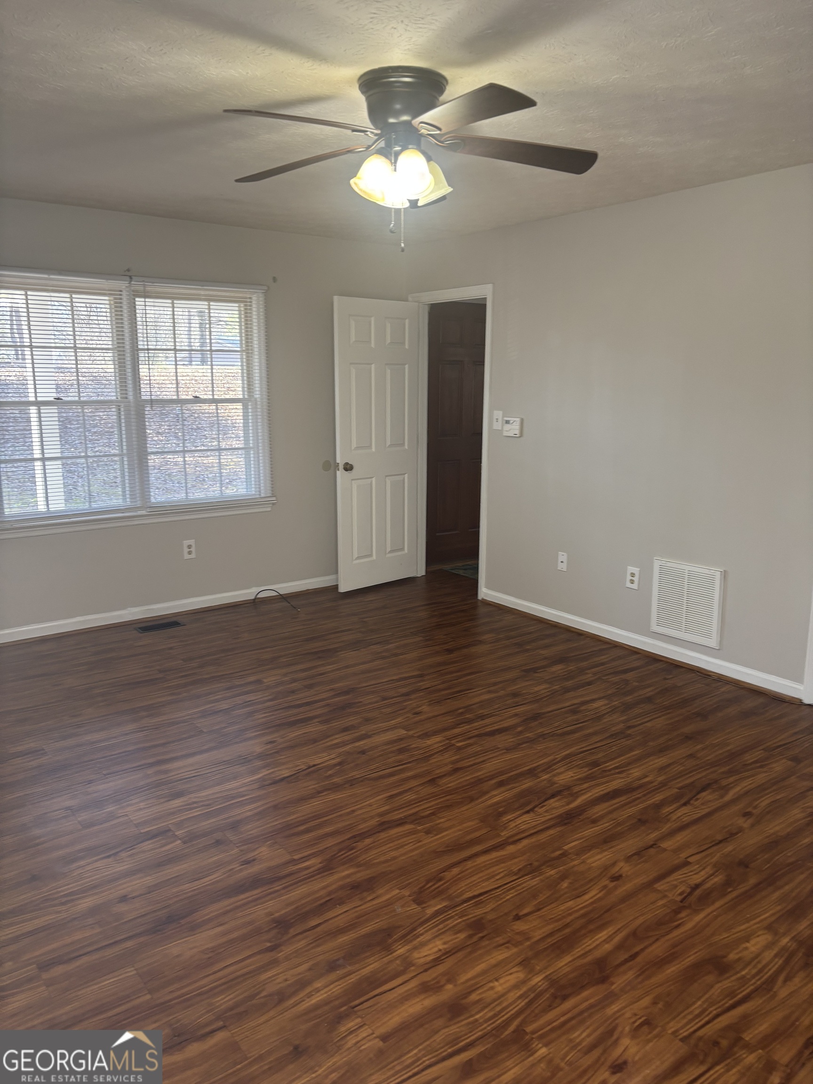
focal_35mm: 26
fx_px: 814
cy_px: 542
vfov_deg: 67.3
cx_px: 406
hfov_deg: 53.1
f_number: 1.6
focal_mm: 5.96
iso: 100
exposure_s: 1/60
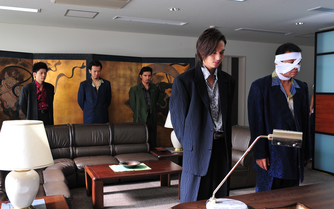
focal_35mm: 39
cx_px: 167
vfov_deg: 32.8
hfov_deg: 50.4
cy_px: 108
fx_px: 355
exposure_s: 1/100
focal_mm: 38
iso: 800
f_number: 5.6
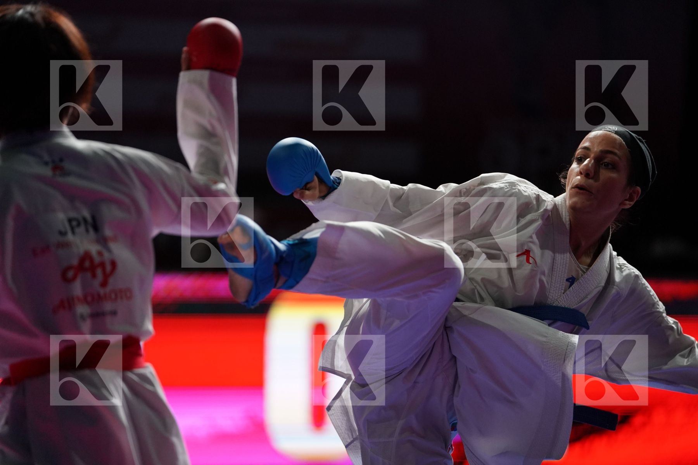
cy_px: 232
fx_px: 3722
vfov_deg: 7.2
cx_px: 349
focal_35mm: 192
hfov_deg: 10.7
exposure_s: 1/1000
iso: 3200
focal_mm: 192
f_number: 2.8
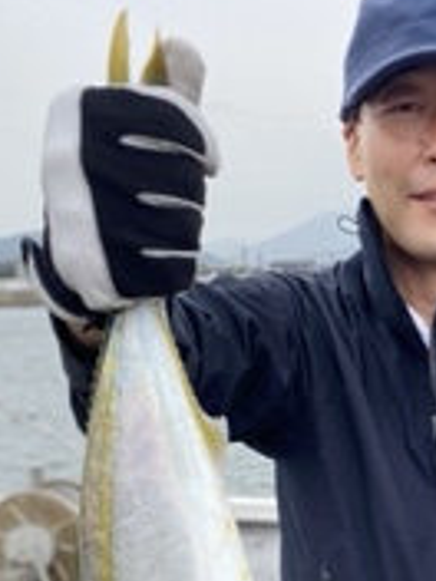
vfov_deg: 30.8
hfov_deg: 23.5
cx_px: 466
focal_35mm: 59
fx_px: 991
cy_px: 555
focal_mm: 4.25
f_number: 1.8
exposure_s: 1/415
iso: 32
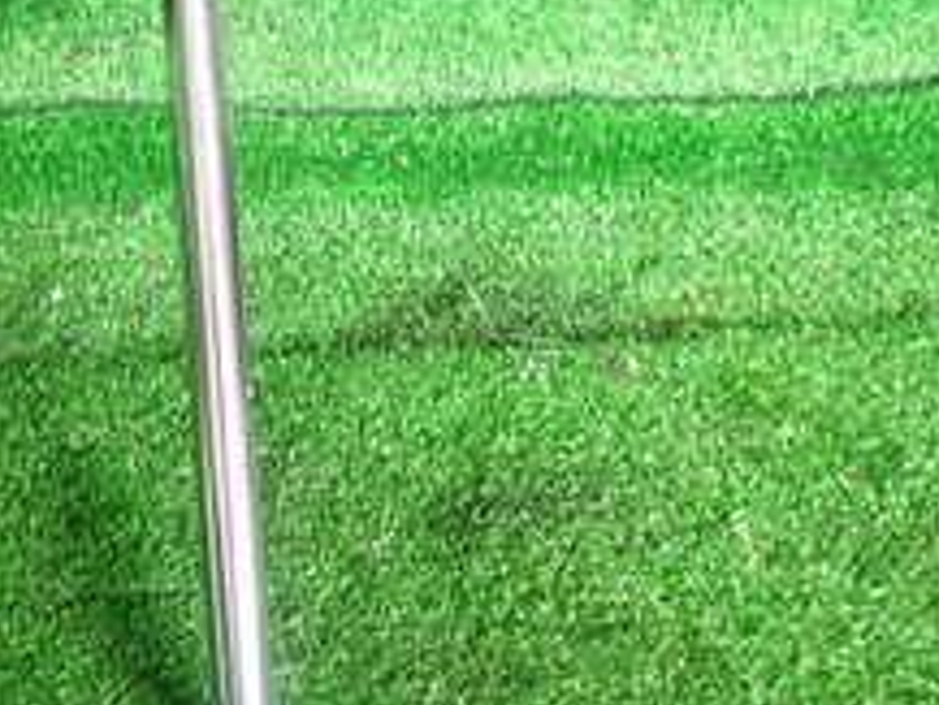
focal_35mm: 69
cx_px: -95
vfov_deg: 21.2
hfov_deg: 26.0
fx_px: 1873
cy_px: 195
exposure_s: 1/80
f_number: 2
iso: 100
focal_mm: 4.5
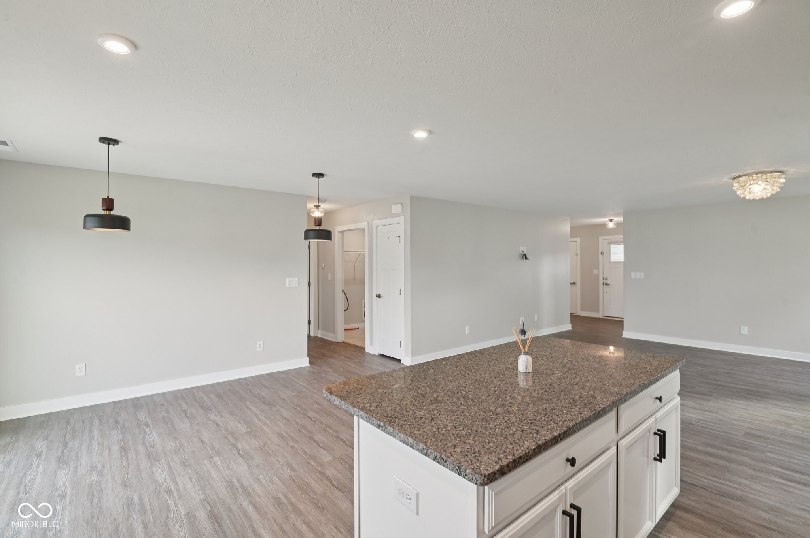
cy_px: 269
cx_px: 405
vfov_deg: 73.7
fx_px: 360
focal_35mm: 16
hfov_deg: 96.8
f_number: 8
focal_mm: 16
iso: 180
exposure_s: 1/15
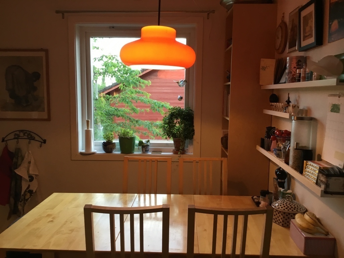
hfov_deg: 58.4
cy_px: 129
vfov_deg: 45.4
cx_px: 172
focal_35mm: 31
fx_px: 308
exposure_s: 1/33
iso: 64
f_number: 2.4
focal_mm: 3.3
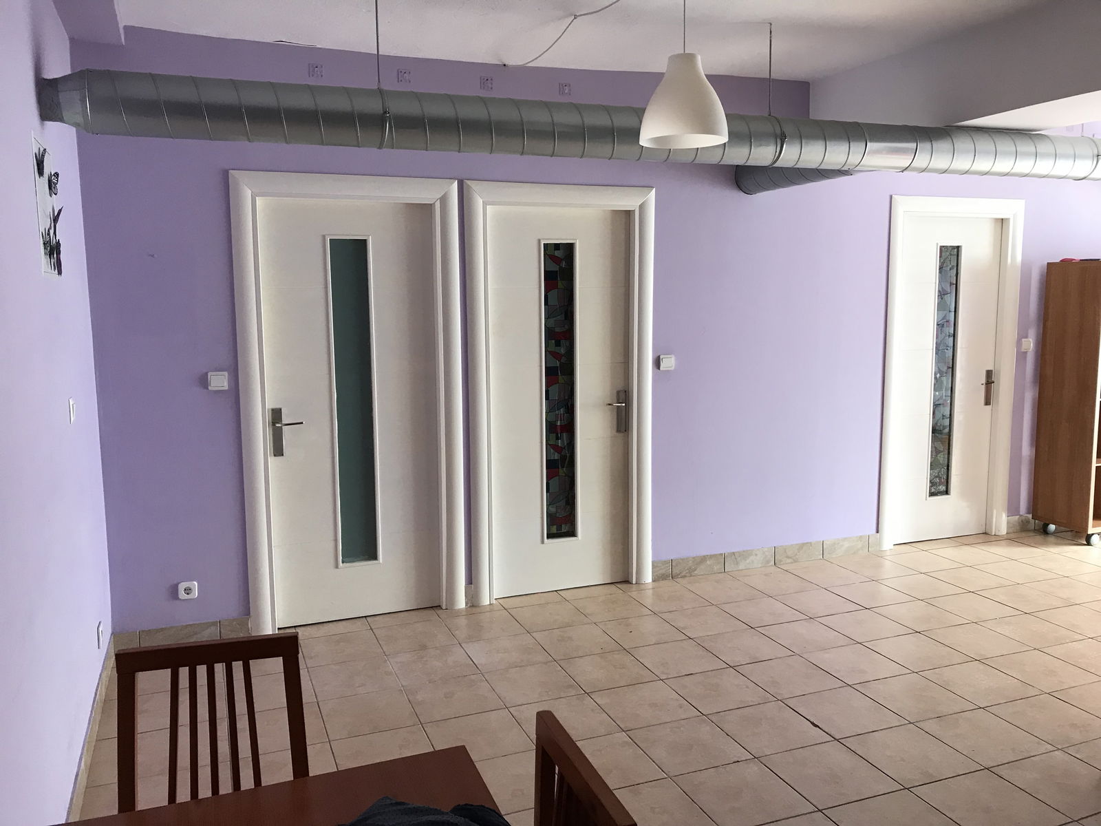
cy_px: 413
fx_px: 891
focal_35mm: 28
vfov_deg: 49.7
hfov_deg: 63.4
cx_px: 550
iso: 32
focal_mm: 3.99
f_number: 1.8
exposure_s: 1/33
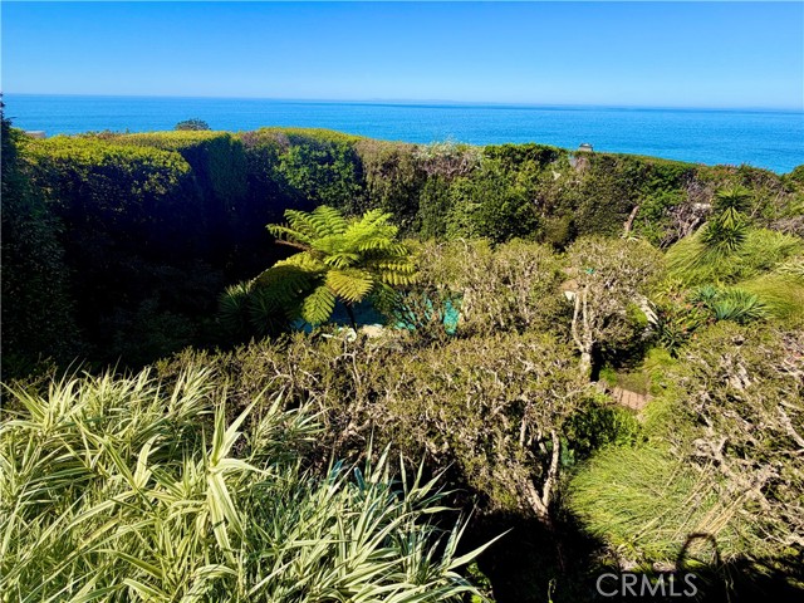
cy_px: 302
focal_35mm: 14
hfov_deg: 102.1
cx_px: 402
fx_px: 325
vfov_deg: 85.7
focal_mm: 2.22
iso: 32
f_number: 2.2
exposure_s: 1/770
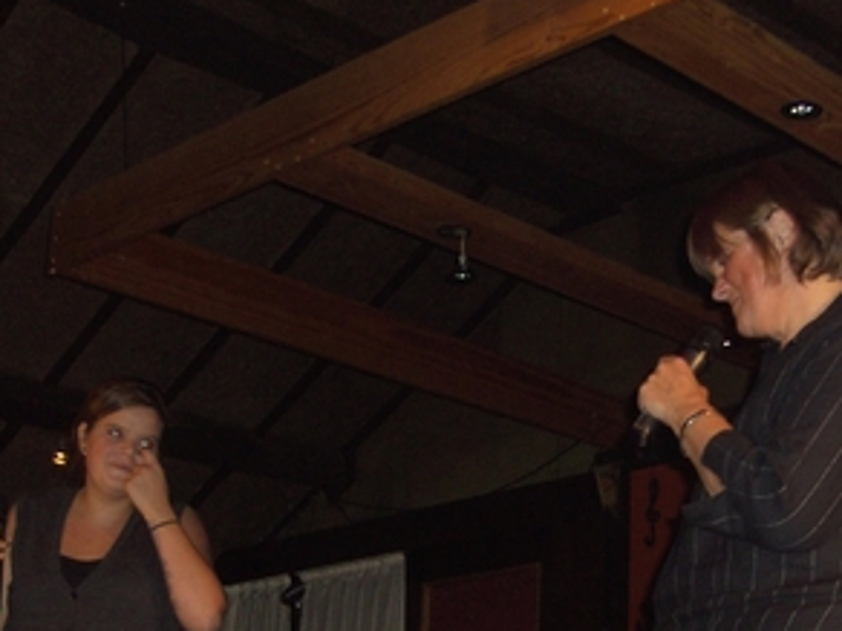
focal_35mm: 76
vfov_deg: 19.1
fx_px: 1849
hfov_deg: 25.6
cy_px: 553
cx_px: 499
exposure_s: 1/50
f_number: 2.8
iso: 100
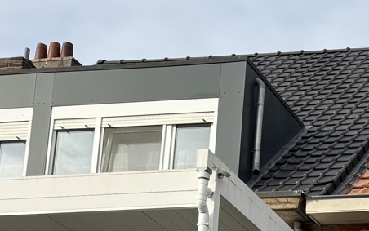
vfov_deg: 11.1
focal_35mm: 108
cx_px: 600
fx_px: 1087
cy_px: 442
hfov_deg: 16.9
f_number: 1.78
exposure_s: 1/2169
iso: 80
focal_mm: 6.76
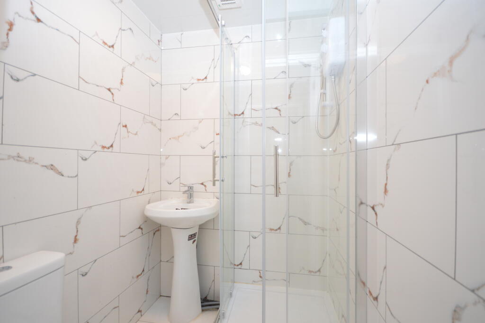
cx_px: 242
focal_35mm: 15
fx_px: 202
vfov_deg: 77.2
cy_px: 162
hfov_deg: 100.4
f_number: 4
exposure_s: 1/60
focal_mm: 10
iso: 900
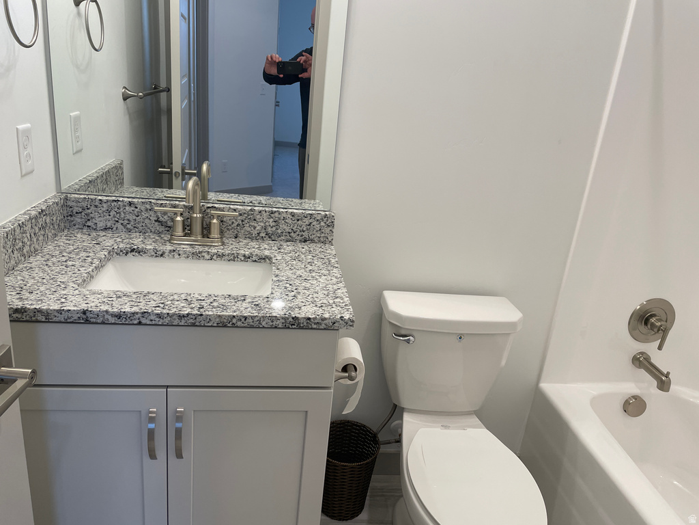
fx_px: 525
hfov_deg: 67.3
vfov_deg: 53.1
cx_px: 350
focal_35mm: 26
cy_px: 262
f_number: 1.6
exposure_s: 1/120
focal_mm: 4.2
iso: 80
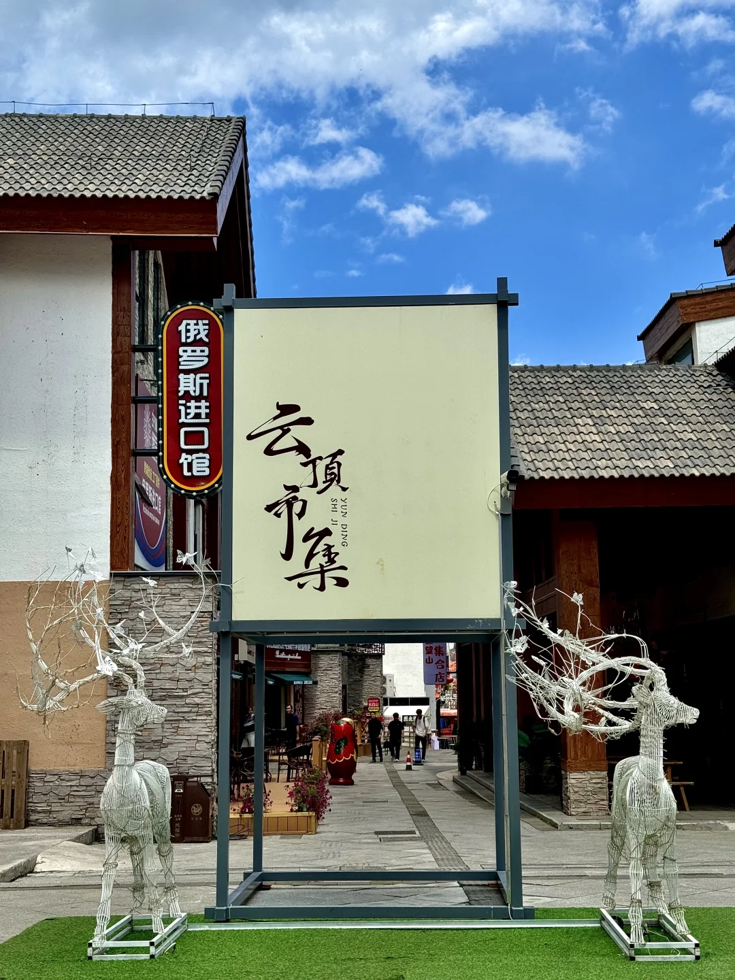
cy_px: 490
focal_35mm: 48
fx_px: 1359
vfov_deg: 39.7
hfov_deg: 30.3
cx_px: 368
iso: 64
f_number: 1.78
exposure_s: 1/4950
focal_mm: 6.86
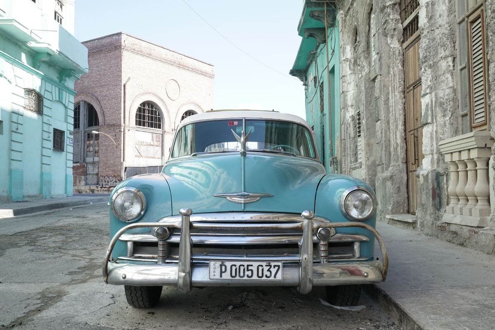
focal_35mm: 35
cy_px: 165
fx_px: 481
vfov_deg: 37.9
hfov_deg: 54.4
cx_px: 248
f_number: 14
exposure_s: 1/125
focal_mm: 35
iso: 640
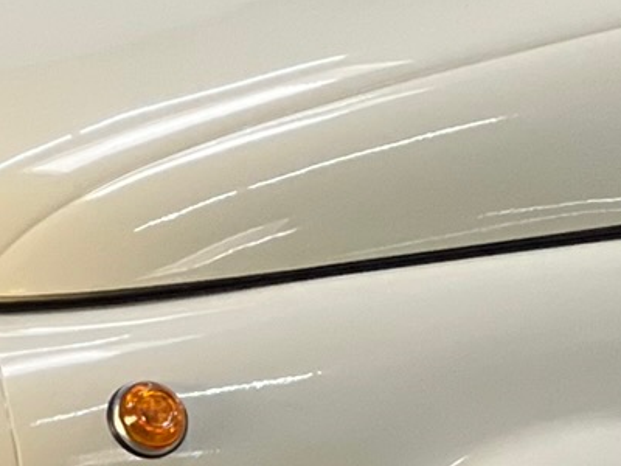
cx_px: 222
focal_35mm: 394
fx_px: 7068
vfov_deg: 3.8
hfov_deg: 5.0
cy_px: 391
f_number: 2.8
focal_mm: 9
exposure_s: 1/33
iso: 200
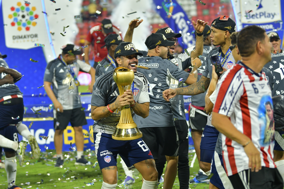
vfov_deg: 9.0
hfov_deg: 13.4
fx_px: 1207
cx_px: 142
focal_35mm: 153
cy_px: 94
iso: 1000
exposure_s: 1/800
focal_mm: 102
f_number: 2.8
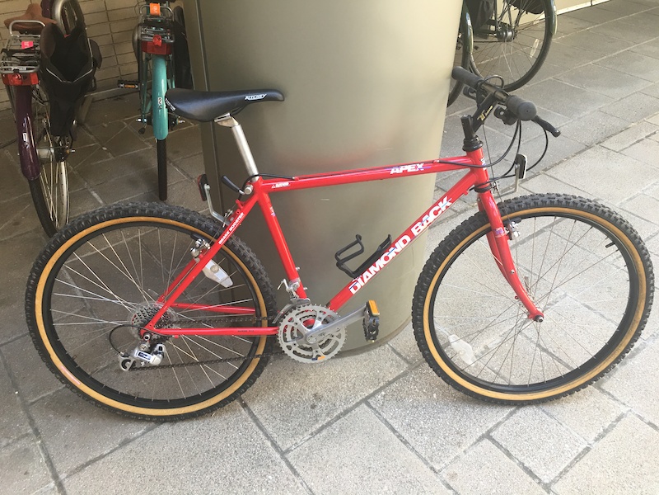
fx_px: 552
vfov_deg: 48.2
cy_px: 248
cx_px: 330
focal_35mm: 29
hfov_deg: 61.7
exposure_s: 1/30
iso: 25
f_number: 2.2
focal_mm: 4.15
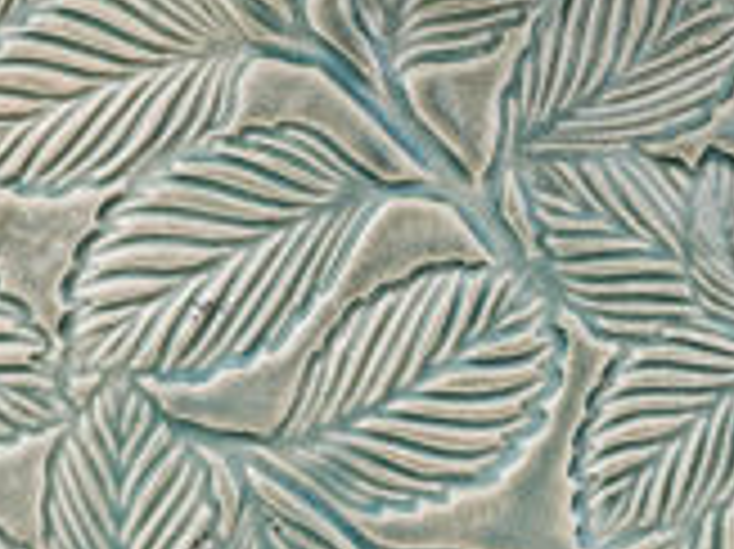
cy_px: 34
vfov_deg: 11.6
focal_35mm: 127
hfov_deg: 15.5
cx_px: 324
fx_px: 2691
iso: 640
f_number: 1.7
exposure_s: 1/120
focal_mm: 6.3
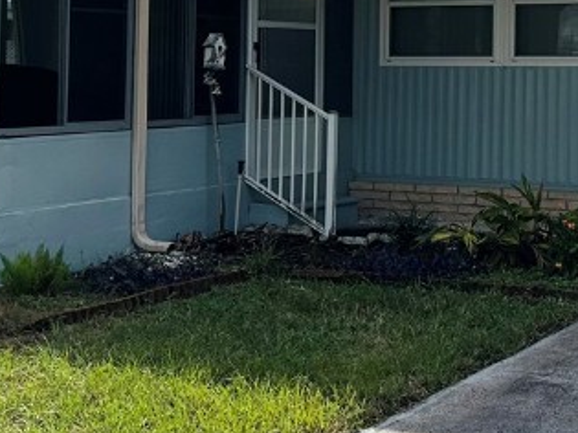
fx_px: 1302
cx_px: 534
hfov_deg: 24.2
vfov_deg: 18.4
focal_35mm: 78
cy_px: 0
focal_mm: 6.86
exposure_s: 1/13699
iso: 80
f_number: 1.78
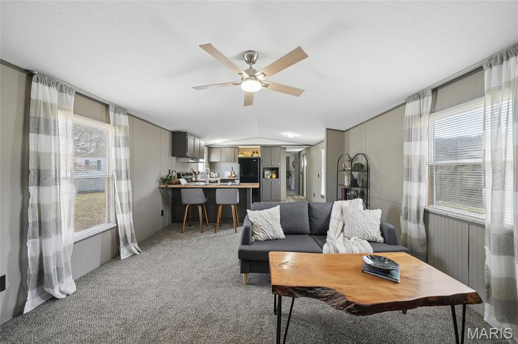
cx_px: 259
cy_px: 172
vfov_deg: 85.3
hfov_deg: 108.4
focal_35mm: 13
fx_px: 187
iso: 400
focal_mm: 13
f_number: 8
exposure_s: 1/25
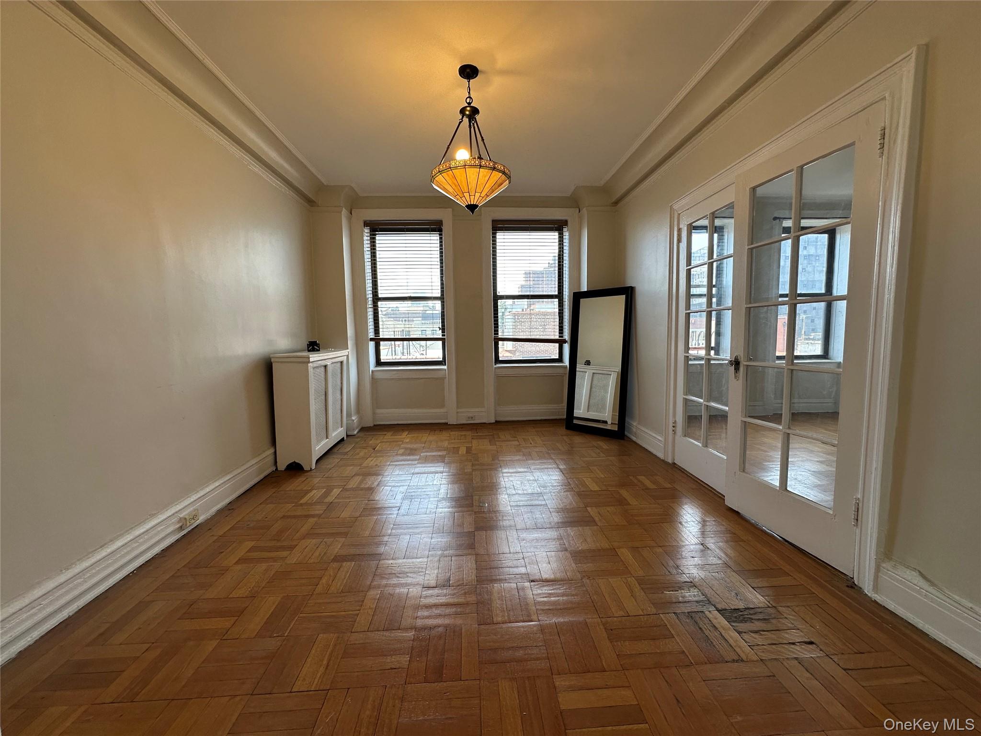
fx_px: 397
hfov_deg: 102.1
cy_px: 368
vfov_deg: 85.7
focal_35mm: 14
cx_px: 490
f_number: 2.2
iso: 50
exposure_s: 1/120
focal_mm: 2.22
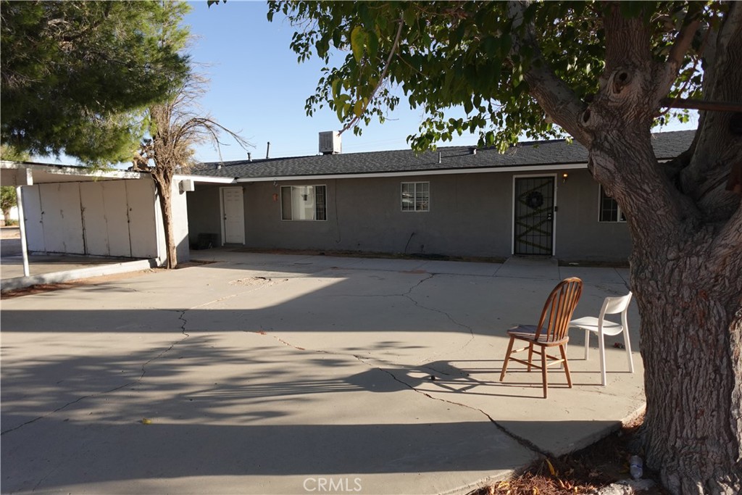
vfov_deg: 61.9
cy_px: 248
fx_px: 412
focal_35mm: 20
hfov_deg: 84.0
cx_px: 371
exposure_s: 1/1600
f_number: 2
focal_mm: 7.6
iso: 125
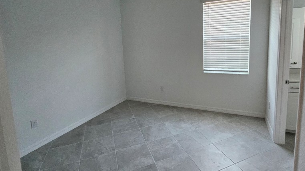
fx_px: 154
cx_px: 167
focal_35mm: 19
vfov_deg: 57.5
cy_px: 63
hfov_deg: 89.3
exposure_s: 1/30
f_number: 2.2
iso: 400
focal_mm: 1.7
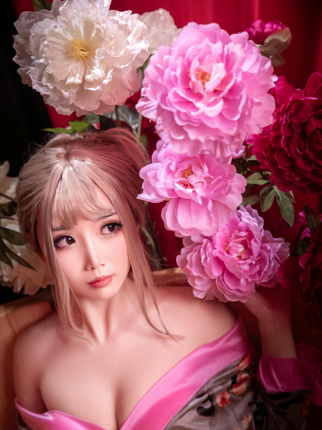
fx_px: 843
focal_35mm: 68
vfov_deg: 28.5
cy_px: 236
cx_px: 159
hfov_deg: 21.6
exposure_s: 1/200
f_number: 4
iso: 100
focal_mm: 62
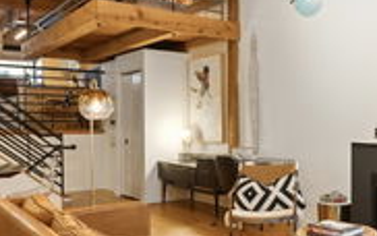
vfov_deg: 29.9
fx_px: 442
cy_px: 120
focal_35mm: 43
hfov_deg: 44.2
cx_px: 296
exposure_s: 1/4
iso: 320
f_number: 7.1
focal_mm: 16
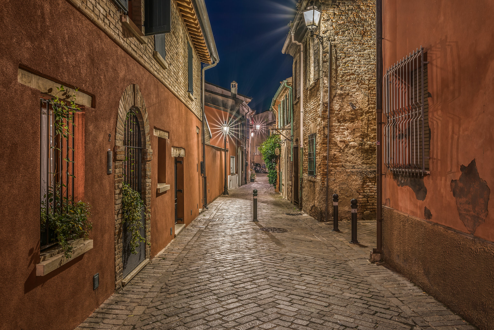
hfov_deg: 61.9
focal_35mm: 30
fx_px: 412
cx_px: 247
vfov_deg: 43.6
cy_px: 165
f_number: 9
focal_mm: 30
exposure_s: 30
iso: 100
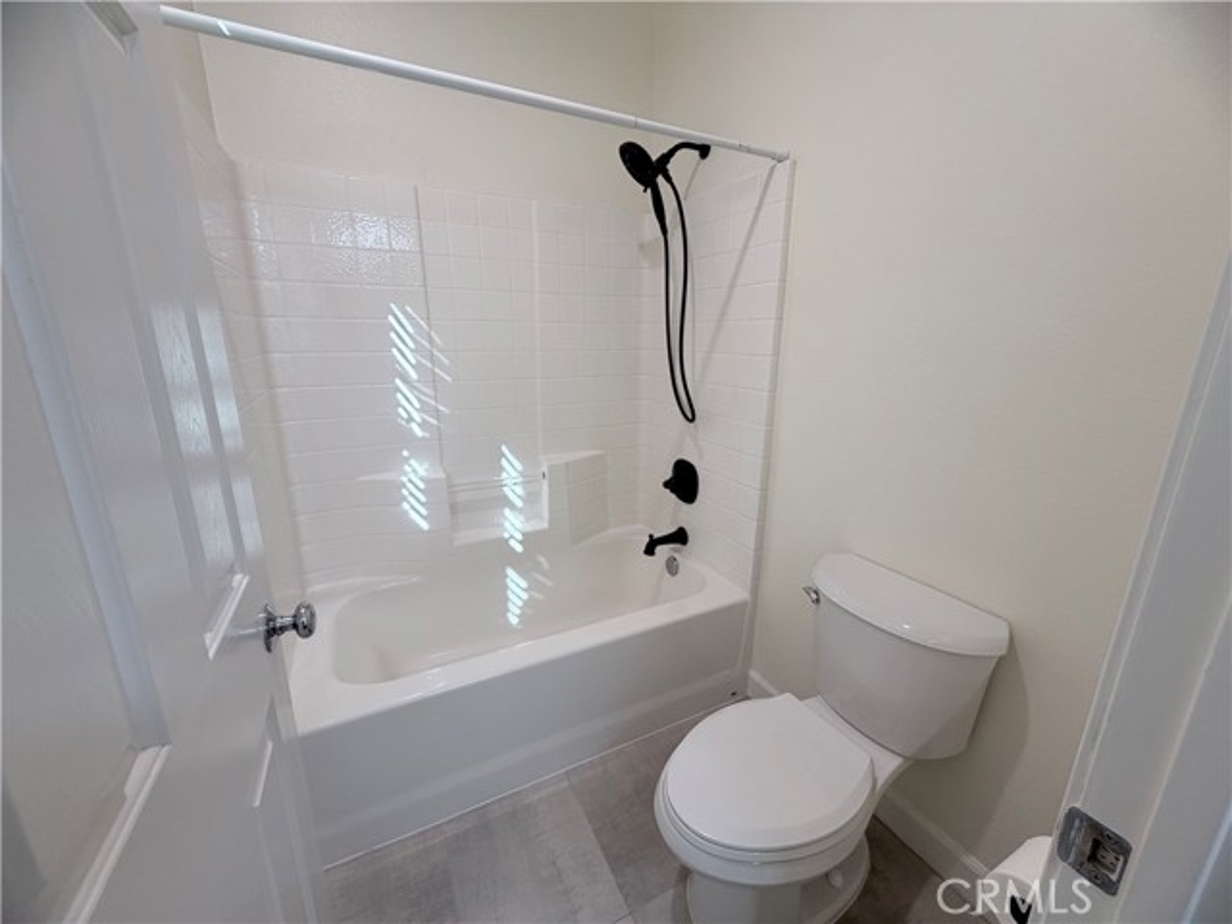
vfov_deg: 85.7
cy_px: 462
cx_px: 616
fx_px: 498
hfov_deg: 102.1
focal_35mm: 14
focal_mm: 2.22
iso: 160
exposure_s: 1/120
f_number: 2.2
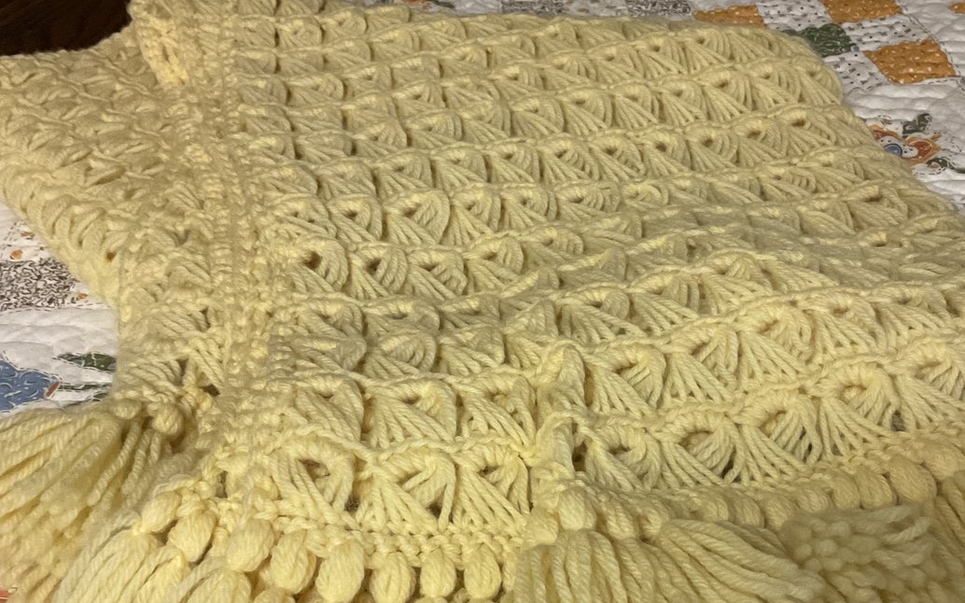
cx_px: 564
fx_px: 1183
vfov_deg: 28.1
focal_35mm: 45
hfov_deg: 44.2
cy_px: 464
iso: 160
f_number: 1.8
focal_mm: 3
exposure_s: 1/60
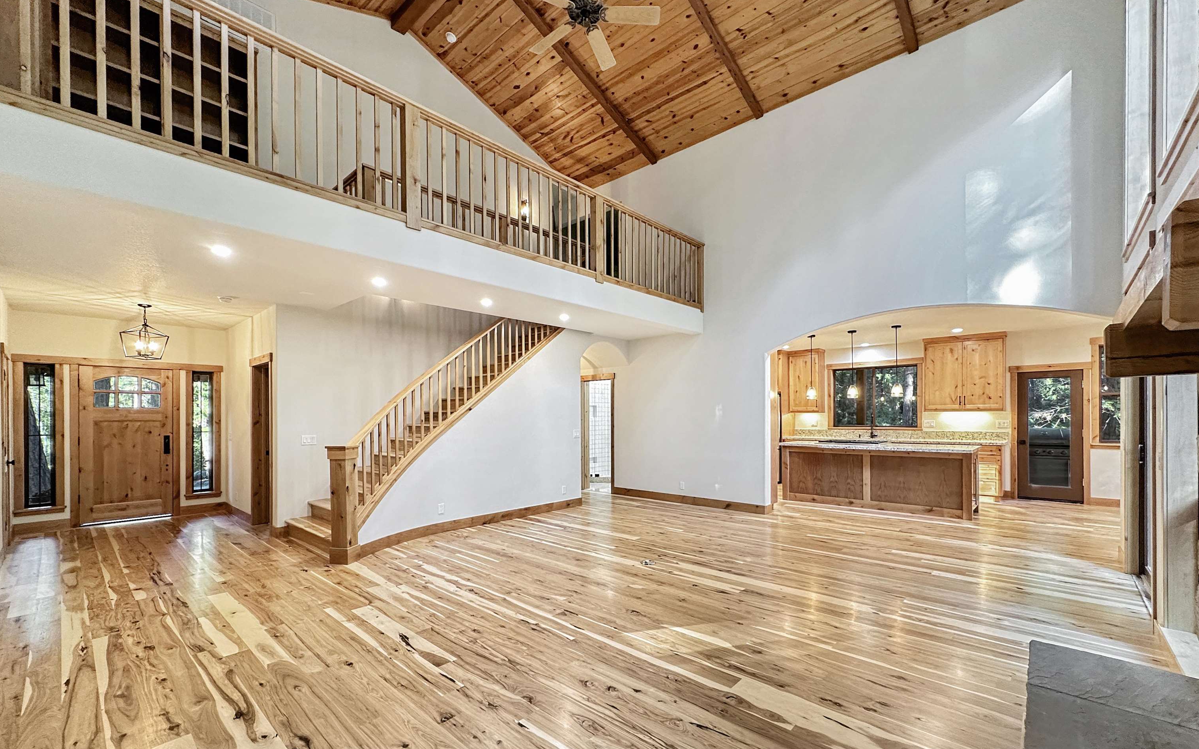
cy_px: 437
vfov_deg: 74.2
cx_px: 603
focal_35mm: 15
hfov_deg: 101.5
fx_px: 490
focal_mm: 2.22
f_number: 2.2
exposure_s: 1/40
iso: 500
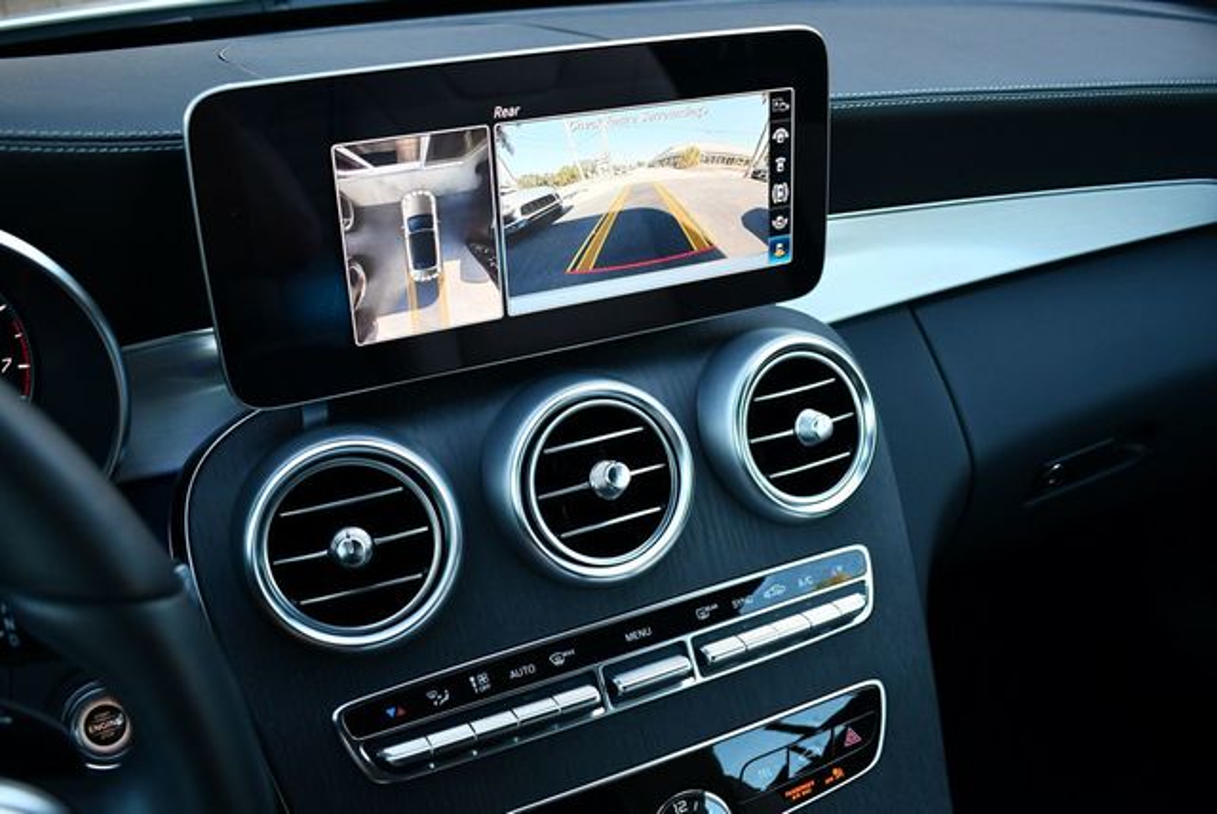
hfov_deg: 53.1
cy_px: 407
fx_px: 1218
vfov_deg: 36.9
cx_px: 608
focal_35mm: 36
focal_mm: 18
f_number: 3.5
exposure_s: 1/250
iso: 720
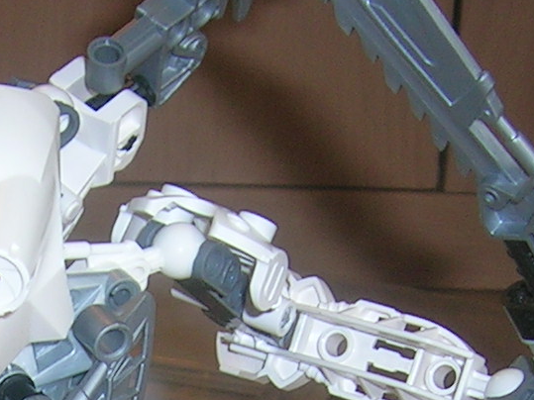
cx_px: -9
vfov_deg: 10.5
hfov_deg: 14.6
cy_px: 695
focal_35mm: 133
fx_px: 2051
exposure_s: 1/60.1
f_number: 2.8
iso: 50
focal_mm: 5.4
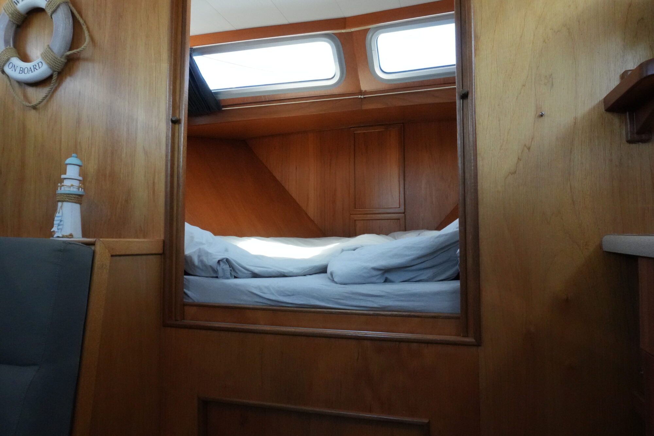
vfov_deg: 53.1
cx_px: 327
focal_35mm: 24
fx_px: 436
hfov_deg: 73.7
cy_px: 218
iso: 6400
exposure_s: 1/125
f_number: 14
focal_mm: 16
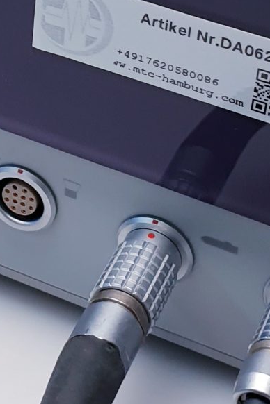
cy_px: -36
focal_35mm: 119
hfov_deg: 11.4
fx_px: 1339
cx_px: -20
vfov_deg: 16.7
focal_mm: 4.3
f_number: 2.4
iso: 64
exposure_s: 1/100
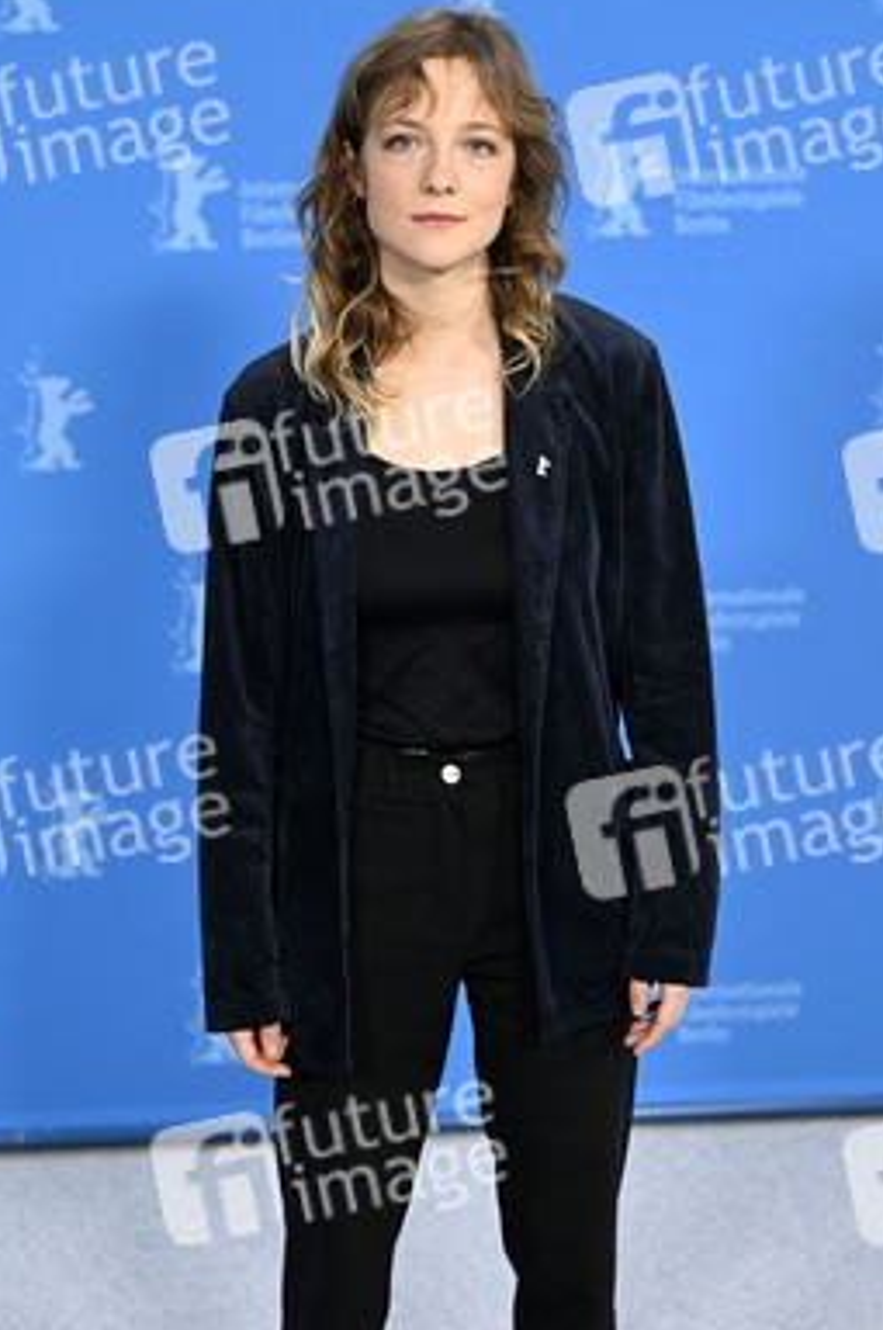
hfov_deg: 18.6
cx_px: 429
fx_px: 2693
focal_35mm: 73
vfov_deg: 27.7
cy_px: 644
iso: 1600
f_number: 2.8
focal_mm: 70
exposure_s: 1/640
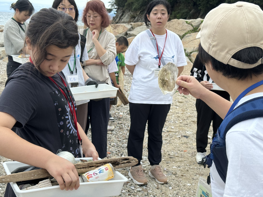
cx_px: 132
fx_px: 365
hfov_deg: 39.7
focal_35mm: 48
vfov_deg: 30.3
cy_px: 98
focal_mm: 6.76
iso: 64
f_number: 1.78
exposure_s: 1/783
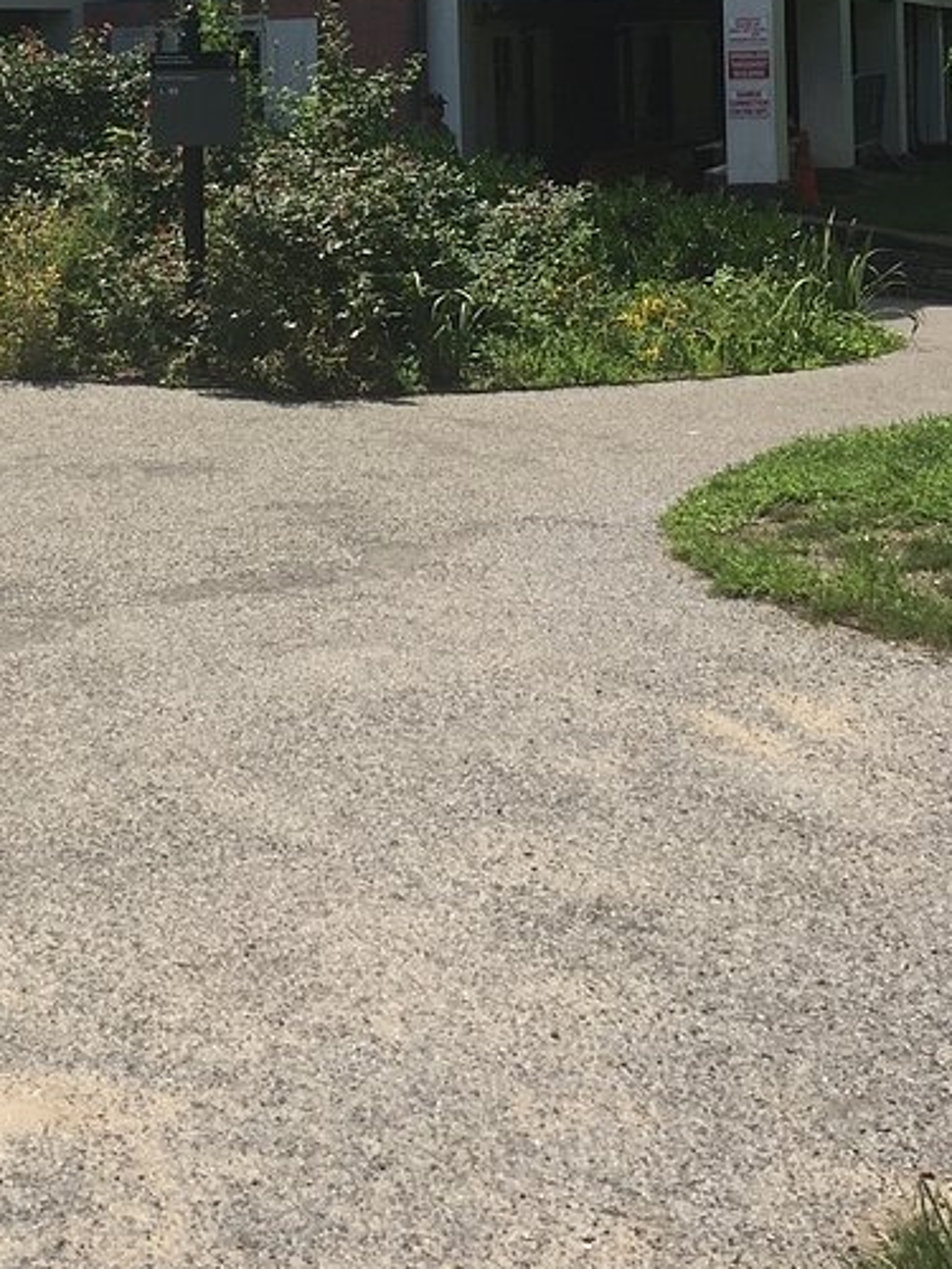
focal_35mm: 58
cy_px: 53
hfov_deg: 24.5
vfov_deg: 31.2
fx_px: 2127
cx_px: 84
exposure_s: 1/1412
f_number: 2.2
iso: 32
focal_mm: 4.15
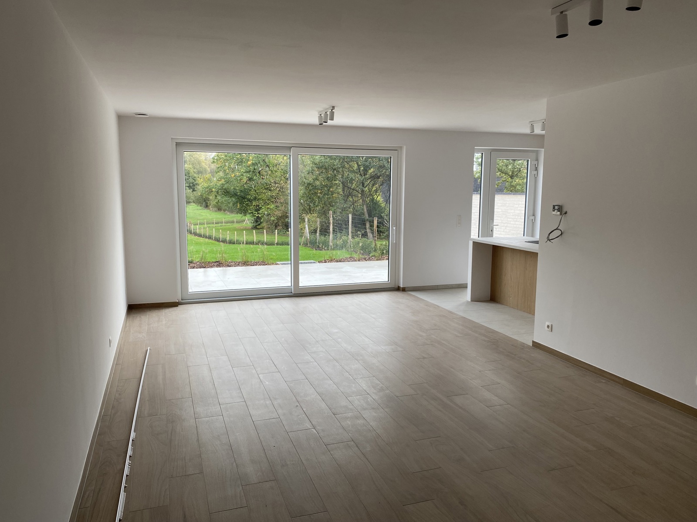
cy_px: 261
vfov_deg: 53.1
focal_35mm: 26
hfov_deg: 67.3
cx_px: 348
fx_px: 524
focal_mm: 4.25
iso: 50
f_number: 1.8
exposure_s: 1/121
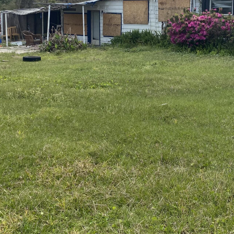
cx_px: 165
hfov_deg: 31.3
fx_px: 413
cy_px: 70
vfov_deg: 31.3
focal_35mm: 54
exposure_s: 1/3040
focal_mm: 4.25
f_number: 1.8
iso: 32
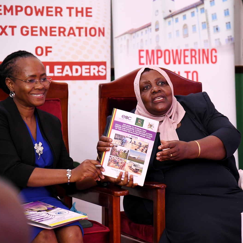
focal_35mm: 154
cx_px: 155
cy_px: 121
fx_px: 1223
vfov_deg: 11.3
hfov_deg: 11.3
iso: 2000
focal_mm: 120
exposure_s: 1/125
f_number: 4.5
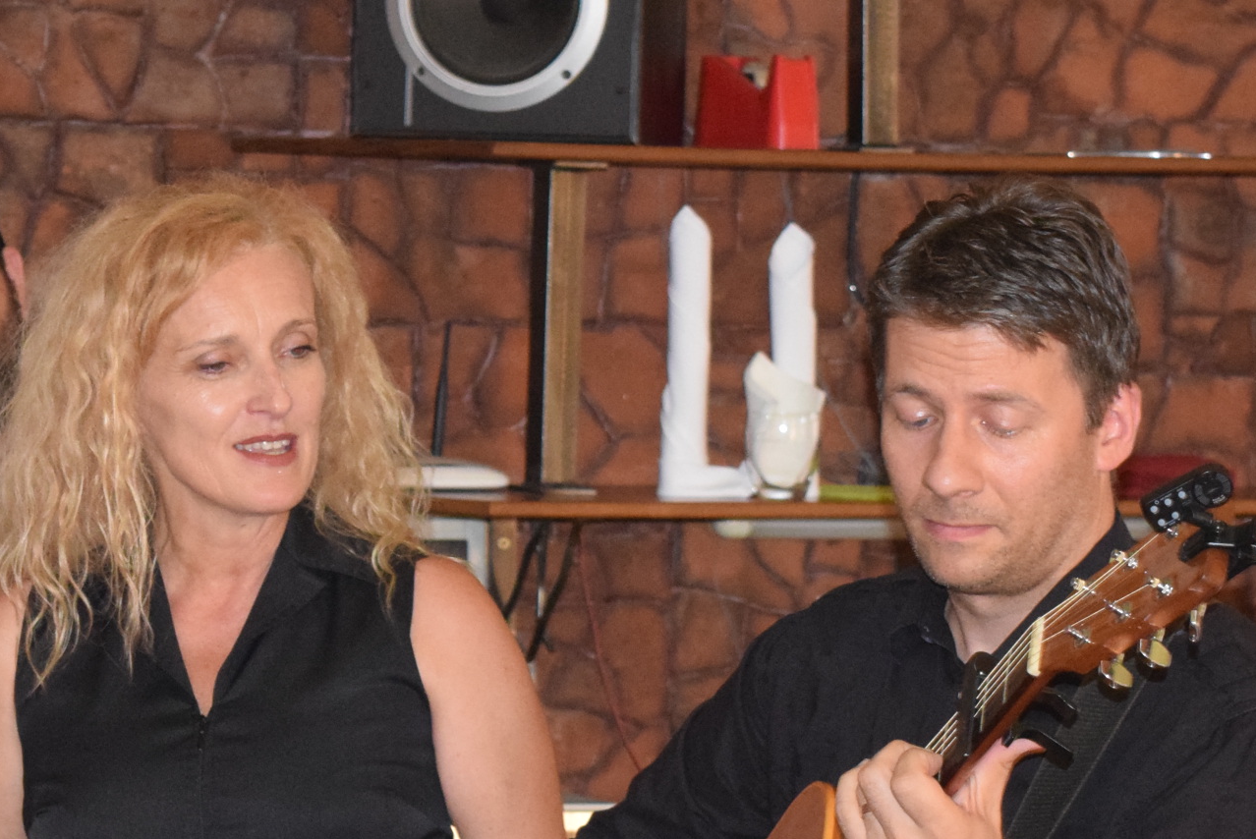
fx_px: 6744
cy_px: 676
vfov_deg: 7.1
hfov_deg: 10.6
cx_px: 474
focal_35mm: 193
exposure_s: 1/60
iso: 3200
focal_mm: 55
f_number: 5.6
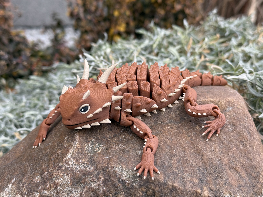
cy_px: 98
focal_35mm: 48
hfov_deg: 39.7
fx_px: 365
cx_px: 132
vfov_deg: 30.3
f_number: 1.78
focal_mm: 6.76
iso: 64
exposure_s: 1/601
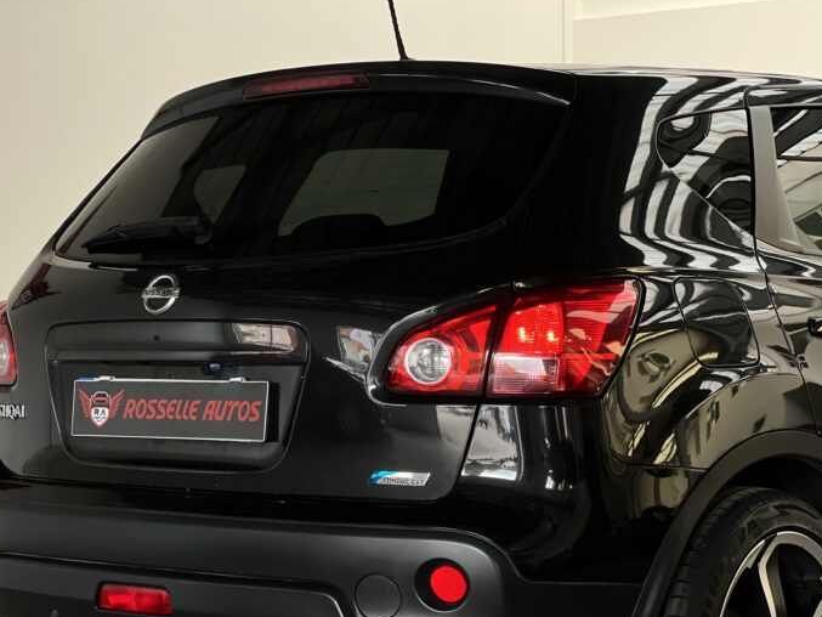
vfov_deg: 16.2
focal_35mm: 91
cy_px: 357
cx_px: 398
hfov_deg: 21.5
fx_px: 2161
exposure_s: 1/40
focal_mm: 9
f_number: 2.8
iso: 250
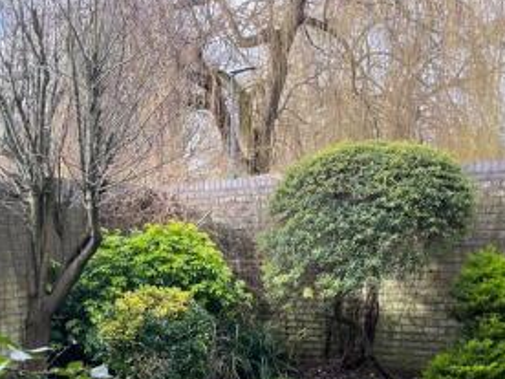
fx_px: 802
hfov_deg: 34.7
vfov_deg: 25.1
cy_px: 389
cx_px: 175
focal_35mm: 55
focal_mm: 5.1
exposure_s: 1/241
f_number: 1.6
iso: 40
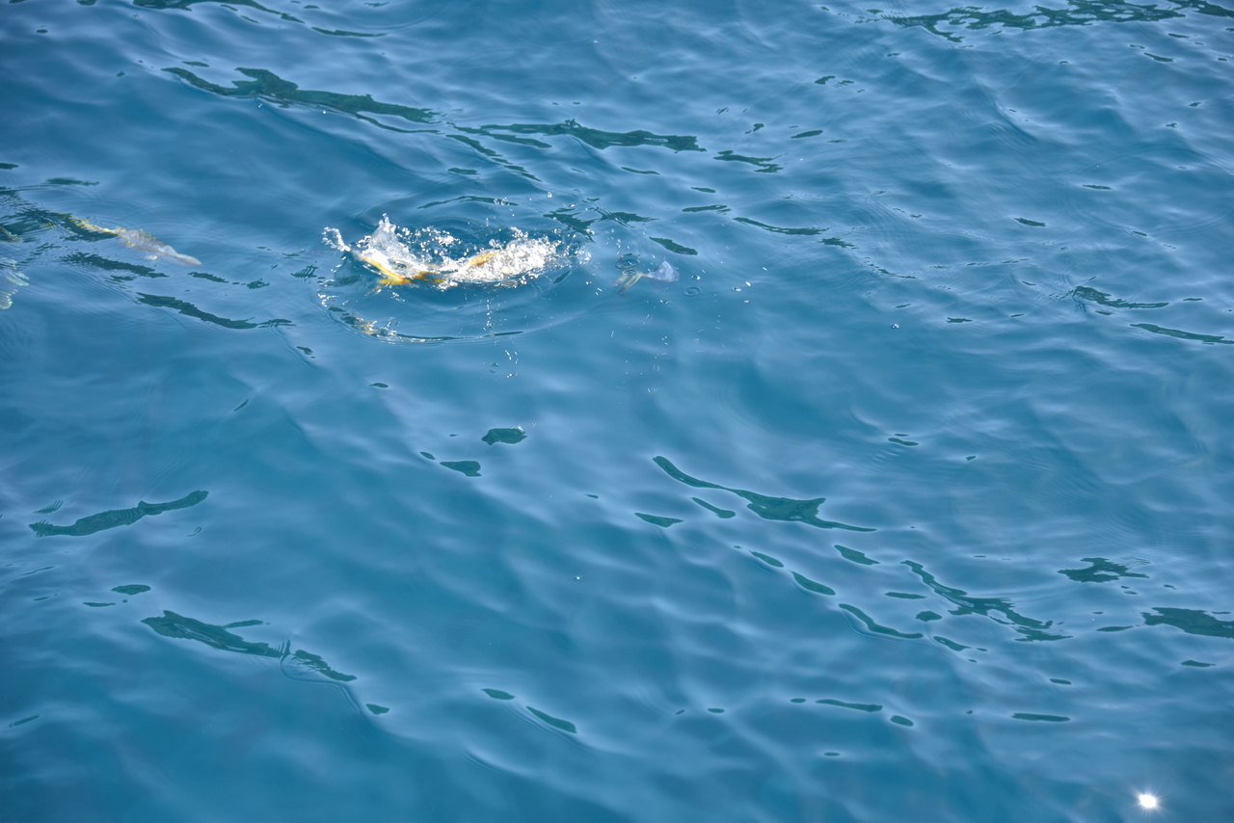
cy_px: 412
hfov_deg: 18.3
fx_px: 3840
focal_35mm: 112
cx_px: 617
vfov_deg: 12.2
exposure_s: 1/250
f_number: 5.6
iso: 100
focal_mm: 112
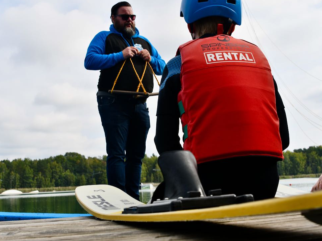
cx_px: 171
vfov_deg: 31.5
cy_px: 120
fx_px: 428
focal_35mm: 46
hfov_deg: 41.2
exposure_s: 1/250
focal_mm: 28
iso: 100
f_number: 8
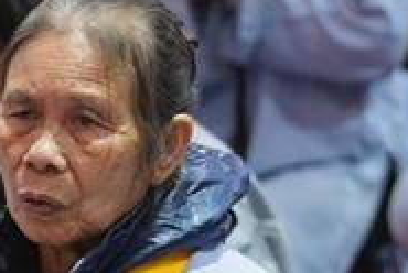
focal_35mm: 453
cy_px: 381
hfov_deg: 4.5
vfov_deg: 3.0
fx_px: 5142
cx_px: 576
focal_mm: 70
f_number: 2.8
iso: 2000
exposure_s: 1/100
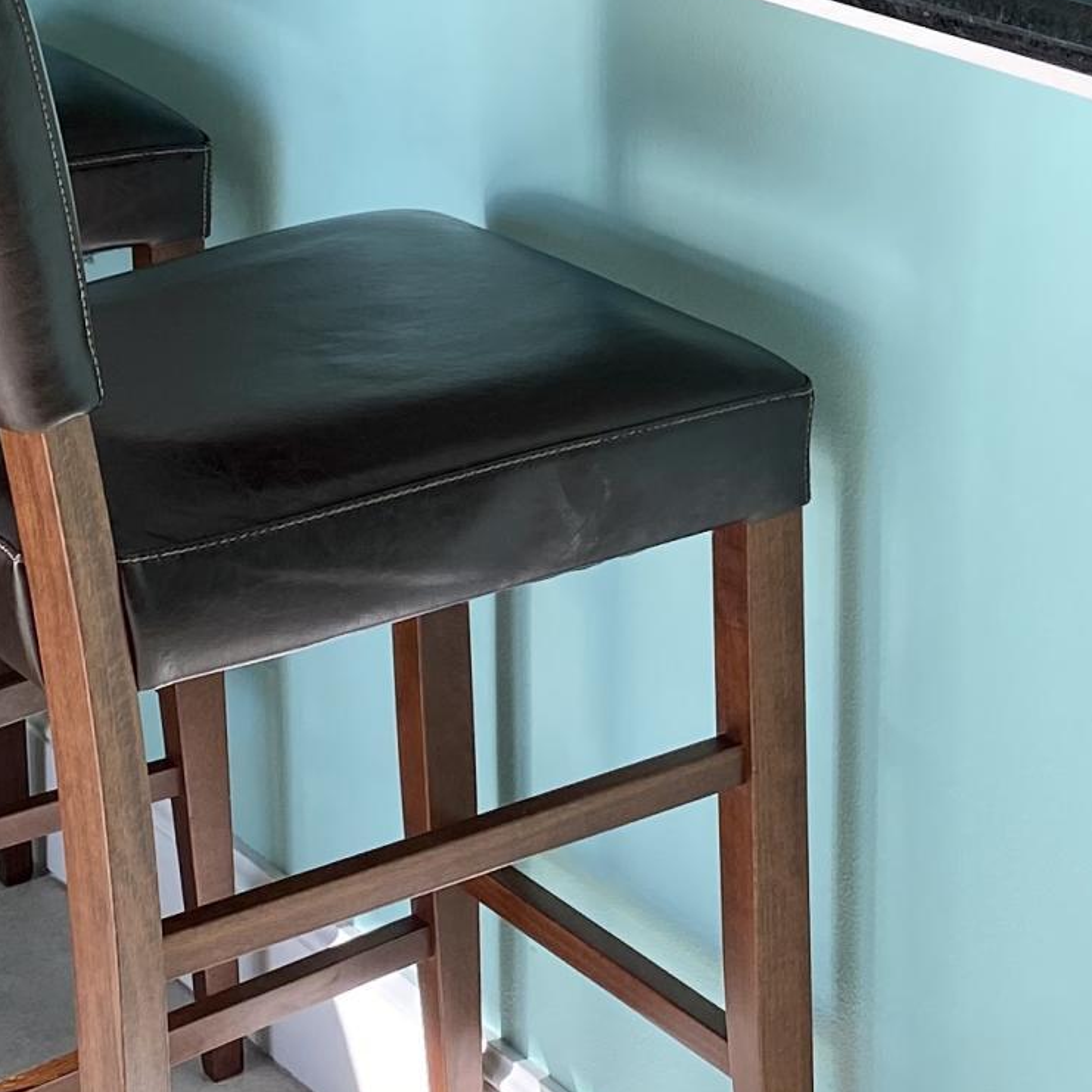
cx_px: 1285
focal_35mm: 93
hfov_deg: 17.8
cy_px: -111
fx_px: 3319
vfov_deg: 18.0
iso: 32
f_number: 1.8
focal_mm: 4.25
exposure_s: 1/296
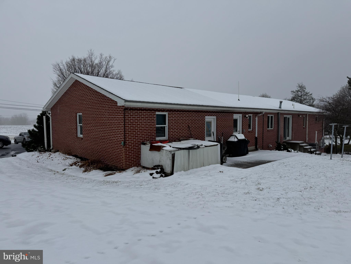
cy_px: 132
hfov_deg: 71.6
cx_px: 176
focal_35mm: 24
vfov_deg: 56.8
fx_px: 243
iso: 80
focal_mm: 6.76
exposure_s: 1/9009
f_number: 1.78
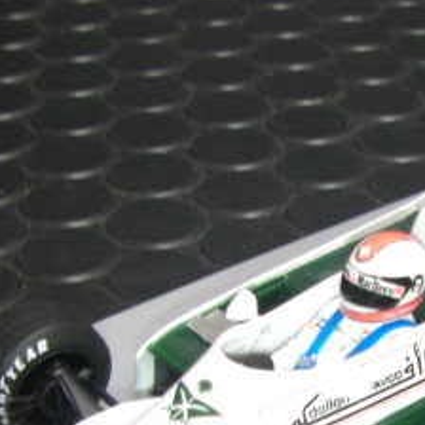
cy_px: 425
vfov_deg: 17.7
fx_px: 1333
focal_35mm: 96
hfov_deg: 17.8
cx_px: 379
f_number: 3.4
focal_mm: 6.3
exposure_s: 1/25
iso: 200
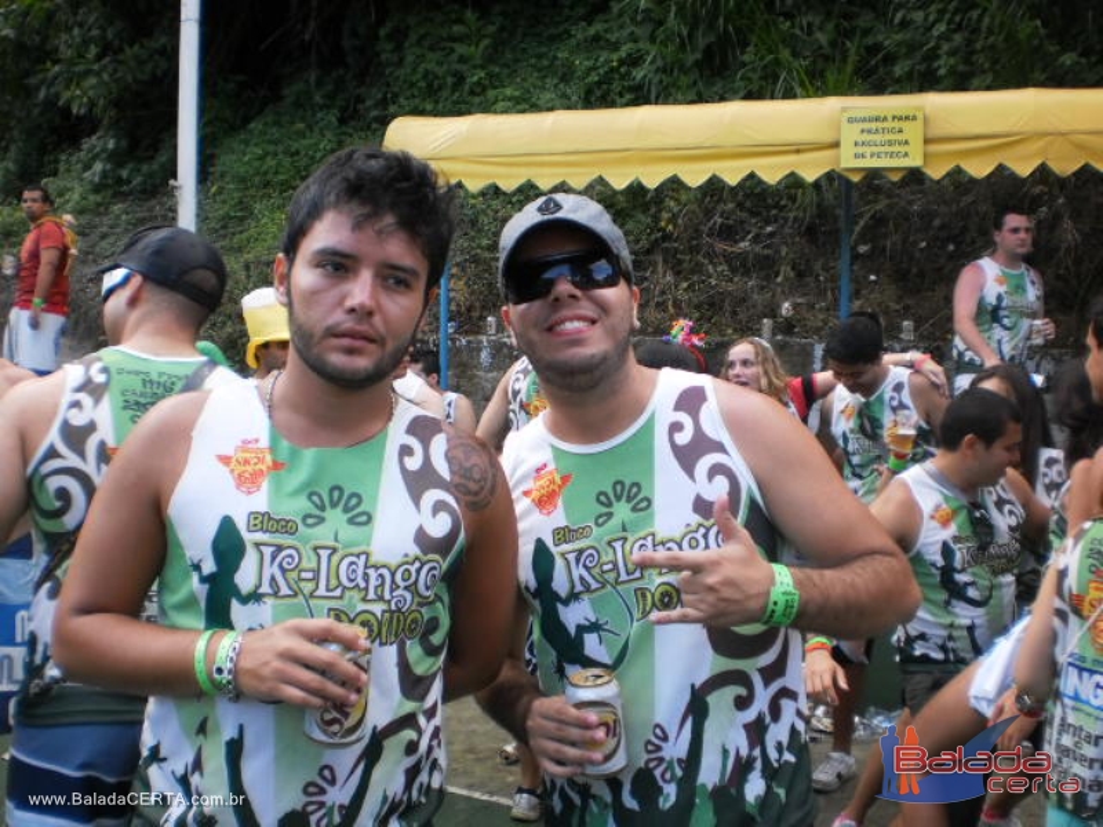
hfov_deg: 51.4
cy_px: 414
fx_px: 1147
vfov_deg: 39.7
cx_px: 552
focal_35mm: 36
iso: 100
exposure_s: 1/125
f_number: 3.1
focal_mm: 6.3
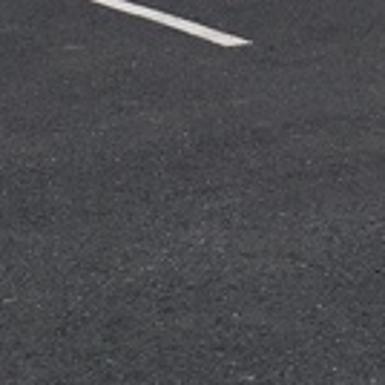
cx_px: 246
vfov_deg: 10.9
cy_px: -359
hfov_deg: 11.8
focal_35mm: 148
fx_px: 1862
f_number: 2.2
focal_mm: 4.15
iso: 25
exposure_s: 1/153
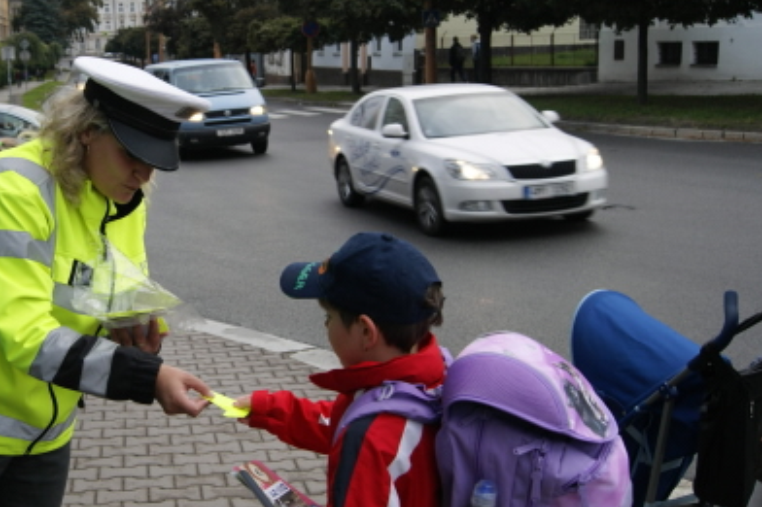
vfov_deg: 27.5
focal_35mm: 49
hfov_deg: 39.0
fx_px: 1037
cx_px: 163
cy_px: 229
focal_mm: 20
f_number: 5
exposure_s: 1/50
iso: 100
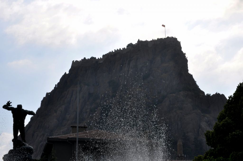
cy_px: 80
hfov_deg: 24.6
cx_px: 122
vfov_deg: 16.5
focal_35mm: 82
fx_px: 556
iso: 200
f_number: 20
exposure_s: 1/200
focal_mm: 55
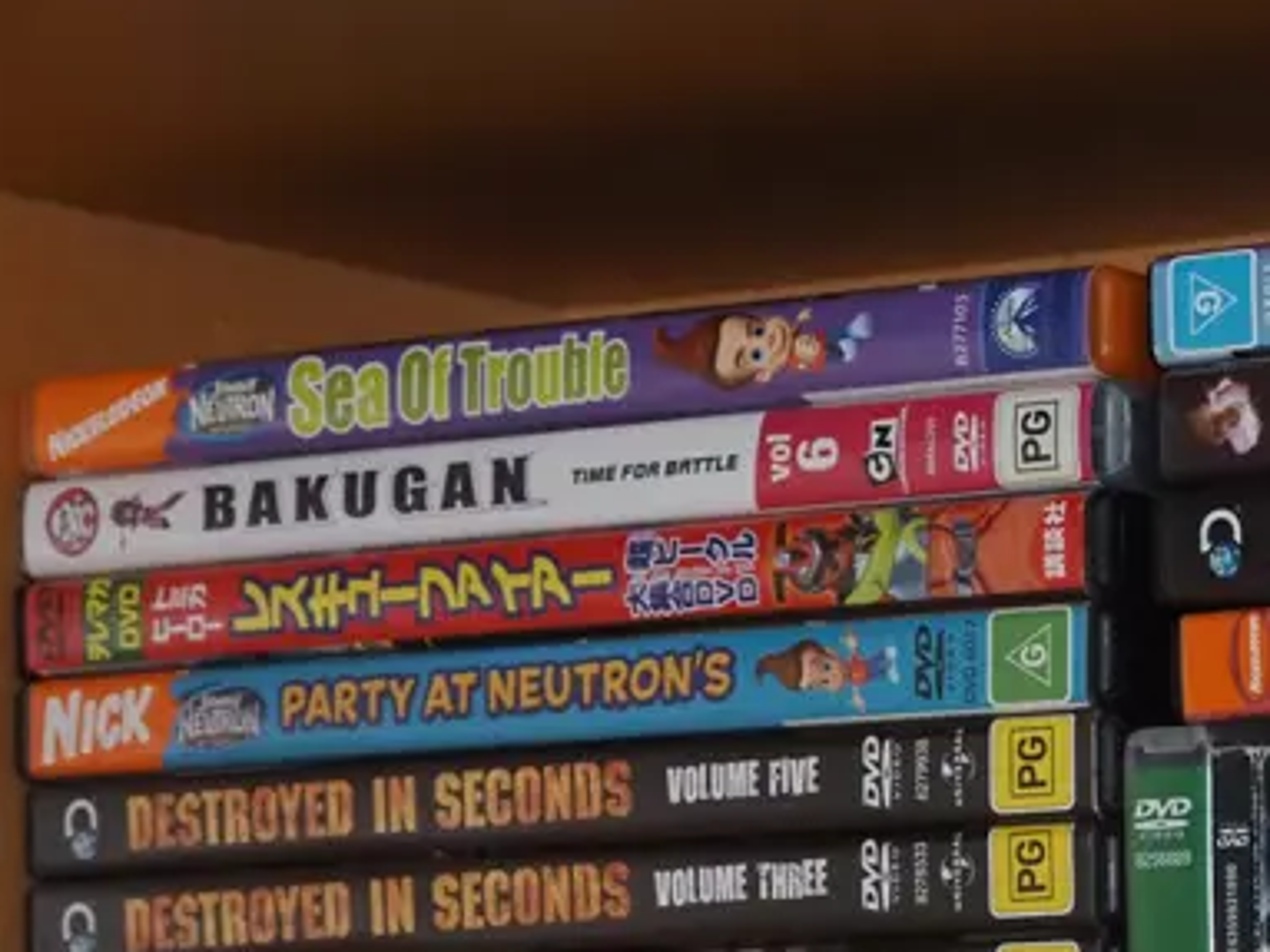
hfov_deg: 12.6
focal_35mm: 155
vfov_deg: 9.4
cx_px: 1303
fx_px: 5685
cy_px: 1178
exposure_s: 1/160
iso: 2500
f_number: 5.6
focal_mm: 29
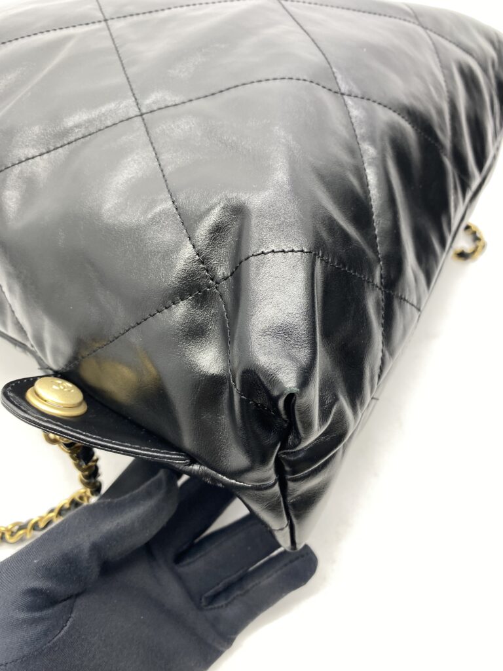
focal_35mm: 25
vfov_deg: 69.4
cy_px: 336
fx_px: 484
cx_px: 252
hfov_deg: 54.9
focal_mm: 4.25
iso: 100
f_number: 1.8
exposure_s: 1/100
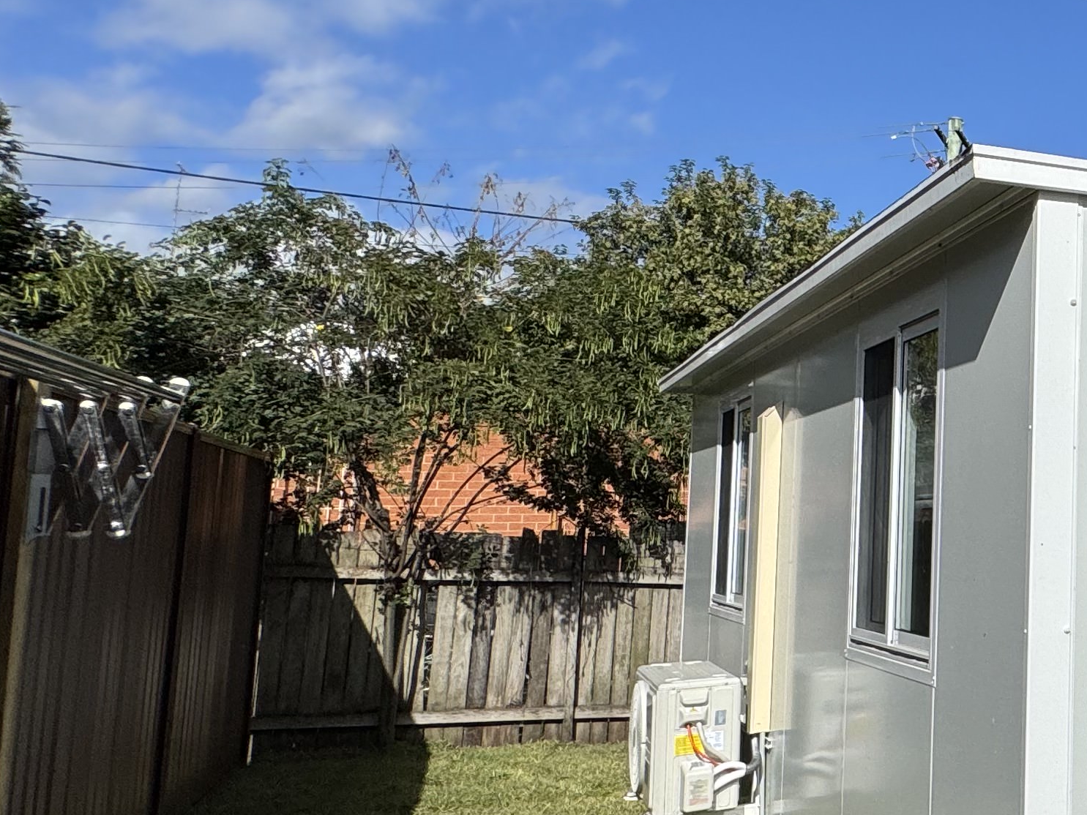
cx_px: 1400
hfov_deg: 34.9
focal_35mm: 38
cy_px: 413
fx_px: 1193
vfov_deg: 37.7
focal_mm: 2.22
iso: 32
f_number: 2.2
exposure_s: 1/4367
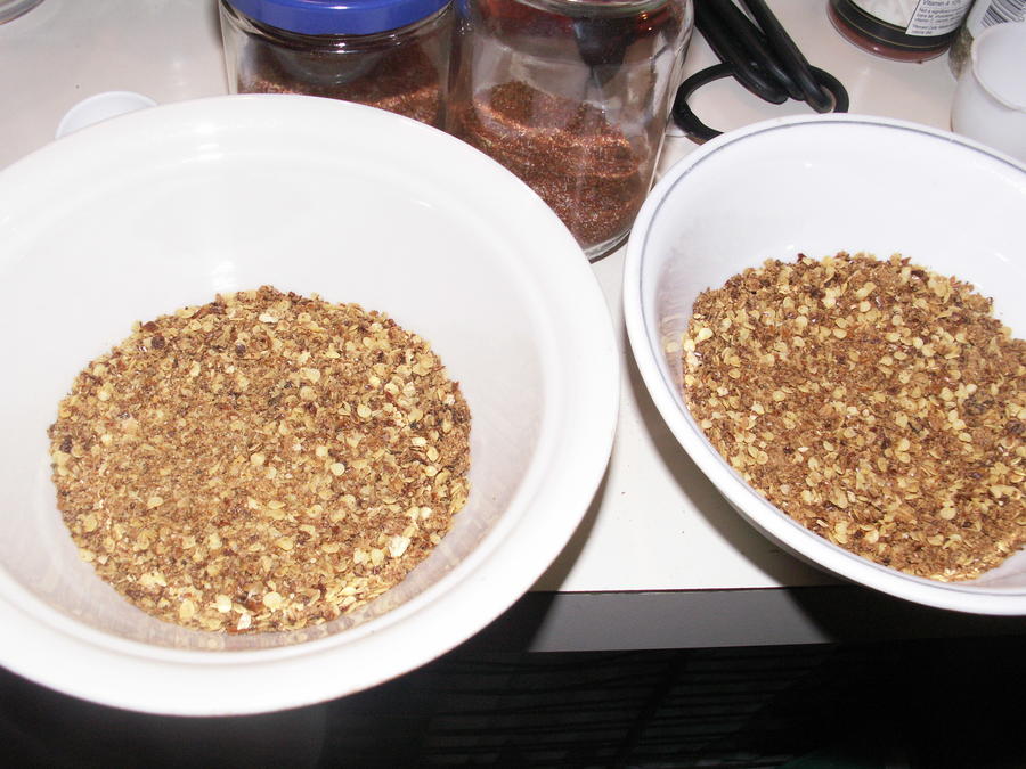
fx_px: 1037
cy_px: 384
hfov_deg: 52.6
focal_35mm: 35
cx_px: 513
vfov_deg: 40.7
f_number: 4.5
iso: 160
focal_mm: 5.86
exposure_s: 1/40
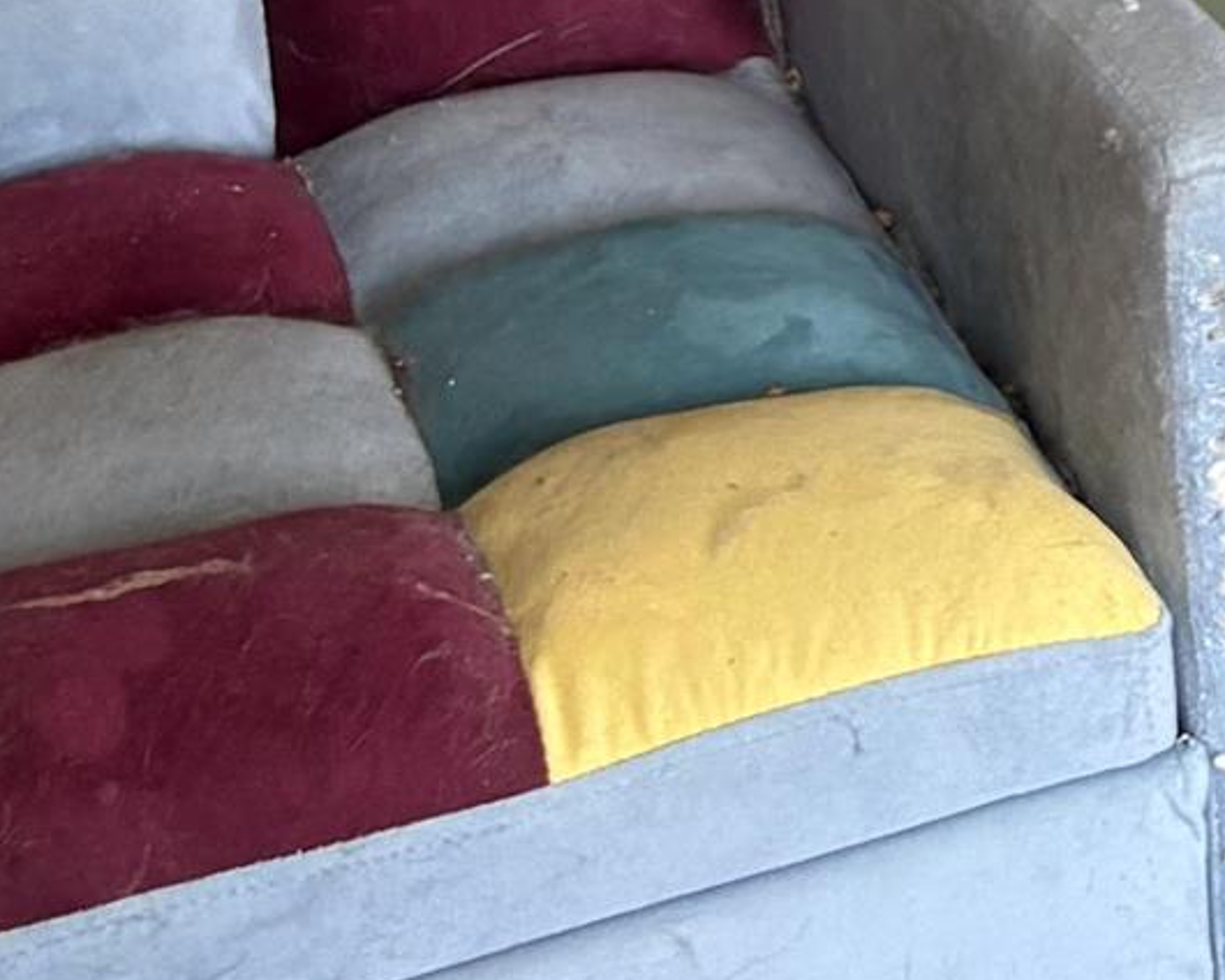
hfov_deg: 11.2
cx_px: 2824
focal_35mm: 147
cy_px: -1135
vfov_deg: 9.6
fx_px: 5330
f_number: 1.6
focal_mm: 5.96
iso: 125
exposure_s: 1/74
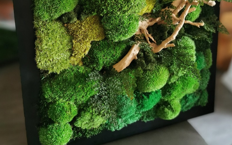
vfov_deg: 31.6
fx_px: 247
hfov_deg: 50.4
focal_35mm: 39
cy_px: 22
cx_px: 118
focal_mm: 5.56
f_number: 0.95
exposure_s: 1/50
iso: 320
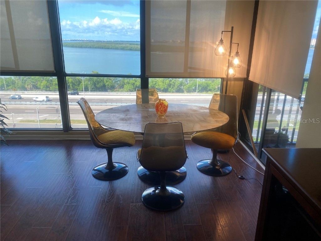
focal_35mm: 26
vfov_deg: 53.1
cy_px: 120
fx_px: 241
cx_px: 160
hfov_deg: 67.3
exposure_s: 1/120
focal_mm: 4.25
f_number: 1.8
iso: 64
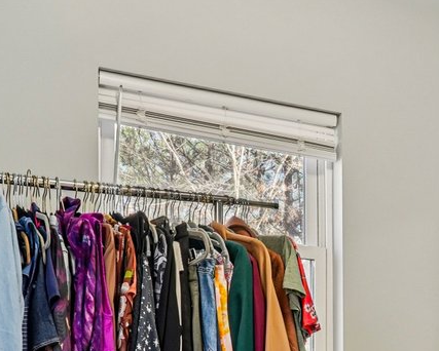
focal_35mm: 74
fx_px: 965
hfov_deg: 24.7
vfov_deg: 19.5
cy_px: 416
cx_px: 415
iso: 800
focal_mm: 16.5
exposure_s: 1/10
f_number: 8
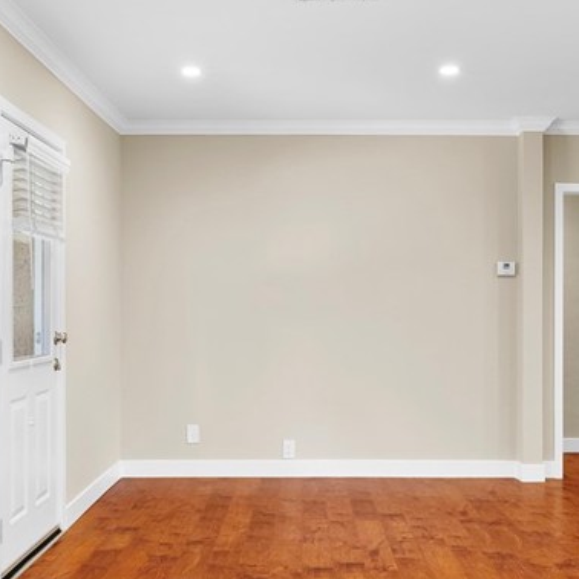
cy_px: 298
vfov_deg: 36.8
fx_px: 870
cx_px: 303
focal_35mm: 46
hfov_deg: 36.8
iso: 320
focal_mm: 20
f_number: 9.5
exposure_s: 1/10
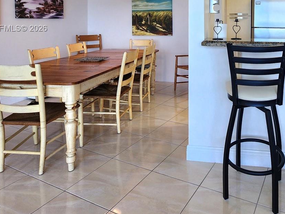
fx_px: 206
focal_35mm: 25
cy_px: 29
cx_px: 214
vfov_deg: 49.9
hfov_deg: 65.1
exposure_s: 1/60.2
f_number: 2.2
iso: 125
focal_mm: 2.2
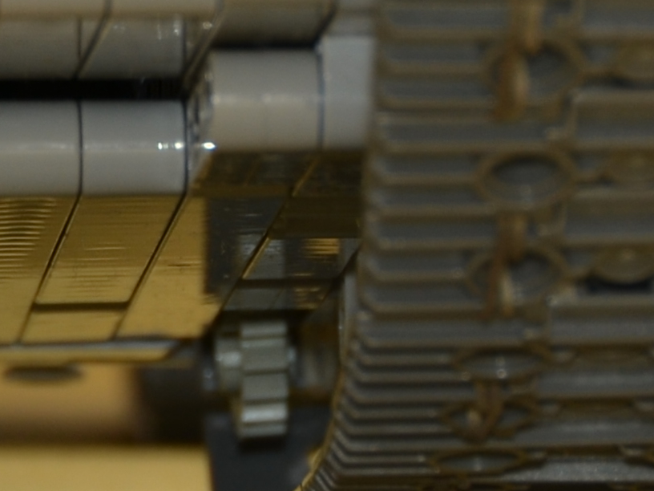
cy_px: -154
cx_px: -151
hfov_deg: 2.8
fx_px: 13471
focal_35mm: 713
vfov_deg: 2.1
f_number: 7.1
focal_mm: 82
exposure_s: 1/60
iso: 100
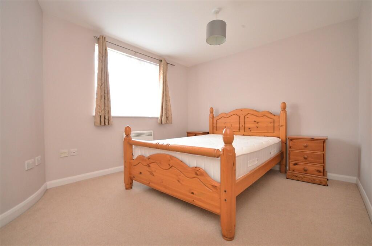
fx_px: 155
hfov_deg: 100.5
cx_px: 186
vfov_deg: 77.1
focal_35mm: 15
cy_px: 123
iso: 1100
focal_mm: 10
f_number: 4
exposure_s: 1/60
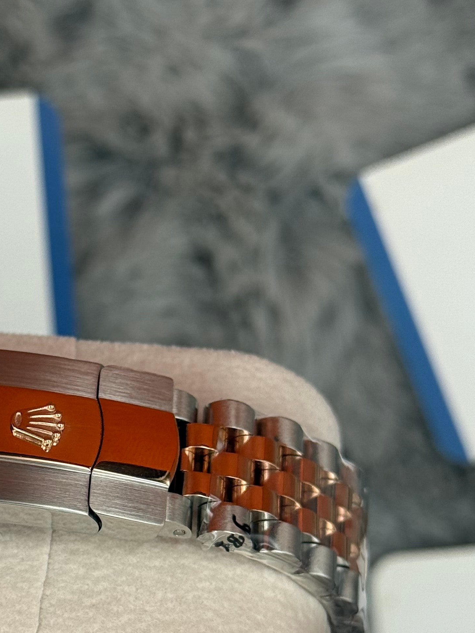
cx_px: 43
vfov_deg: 19.6
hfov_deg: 14.6
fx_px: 1829
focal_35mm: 100
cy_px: 426
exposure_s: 1/951
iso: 64
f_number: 1.78
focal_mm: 6.76
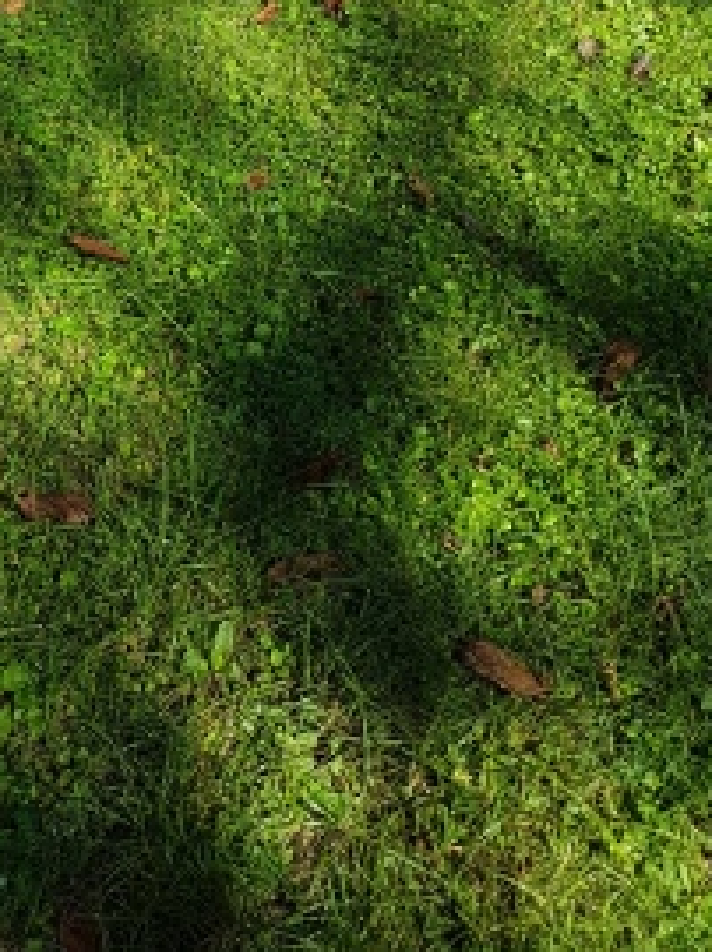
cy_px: 14
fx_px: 1483
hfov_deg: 26.9
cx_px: 250
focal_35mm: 54
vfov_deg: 32.8
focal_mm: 4.2
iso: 40
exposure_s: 1/477
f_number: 1.7
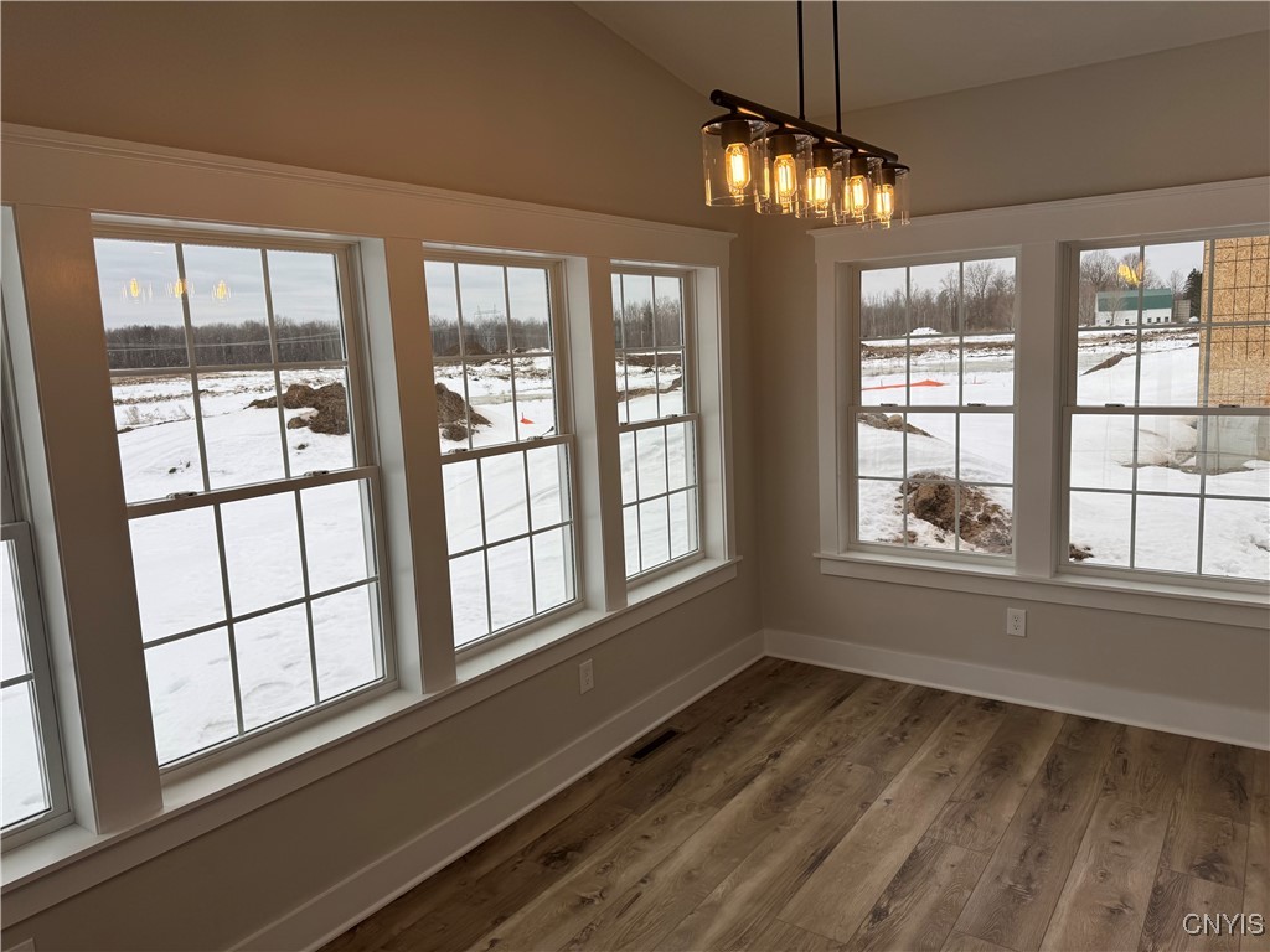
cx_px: 635
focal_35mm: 24
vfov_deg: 56.8
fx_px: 881
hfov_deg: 71.6
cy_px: 476
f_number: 1.78
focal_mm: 6.76
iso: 80
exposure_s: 1/938
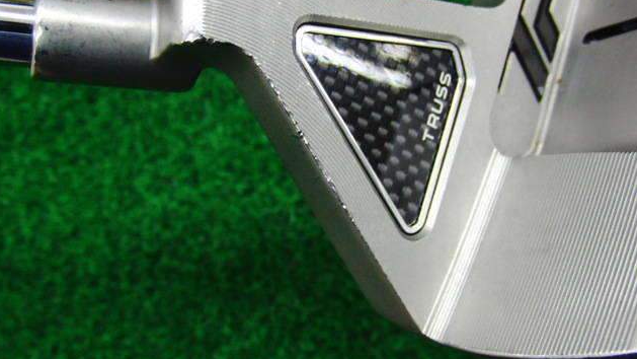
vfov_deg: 29.0
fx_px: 693
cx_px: 319
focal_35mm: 41
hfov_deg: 49.4
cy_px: 168
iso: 400
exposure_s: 1/50
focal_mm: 6.42
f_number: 3.6
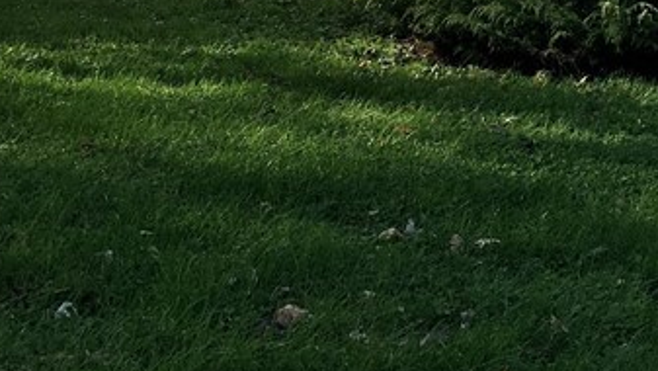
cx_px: 720
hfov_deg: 21.1
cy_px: -369
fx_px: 1676
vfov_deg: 11.4
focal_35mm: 96
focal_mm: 4.15
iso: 25
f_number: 2.2
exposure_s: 1/974
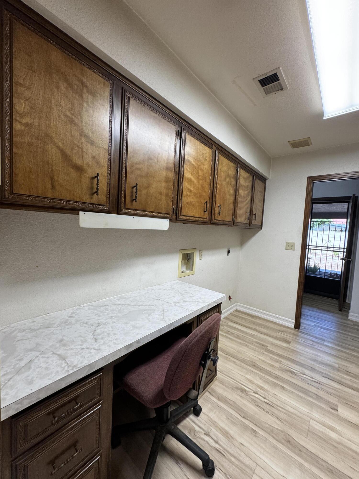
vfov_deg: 102.1
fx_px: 194
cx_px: 180
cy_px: 240
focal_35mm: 14
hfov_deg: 85.7
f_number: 2.2
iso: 160
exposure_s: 1/120
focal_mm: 2.22
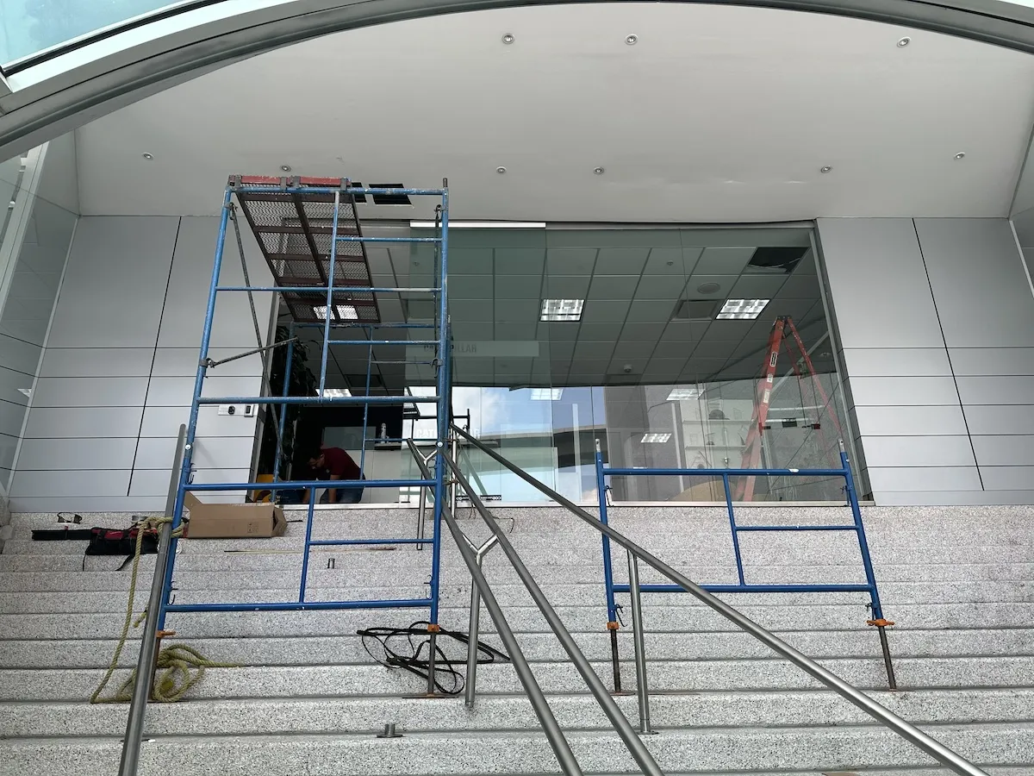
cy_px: 388
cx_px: 517
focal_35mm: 24
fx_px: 717
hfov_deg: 71.6
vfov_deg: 56.8
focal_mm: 6.86
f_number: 1.78
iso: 80
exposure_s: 1/414
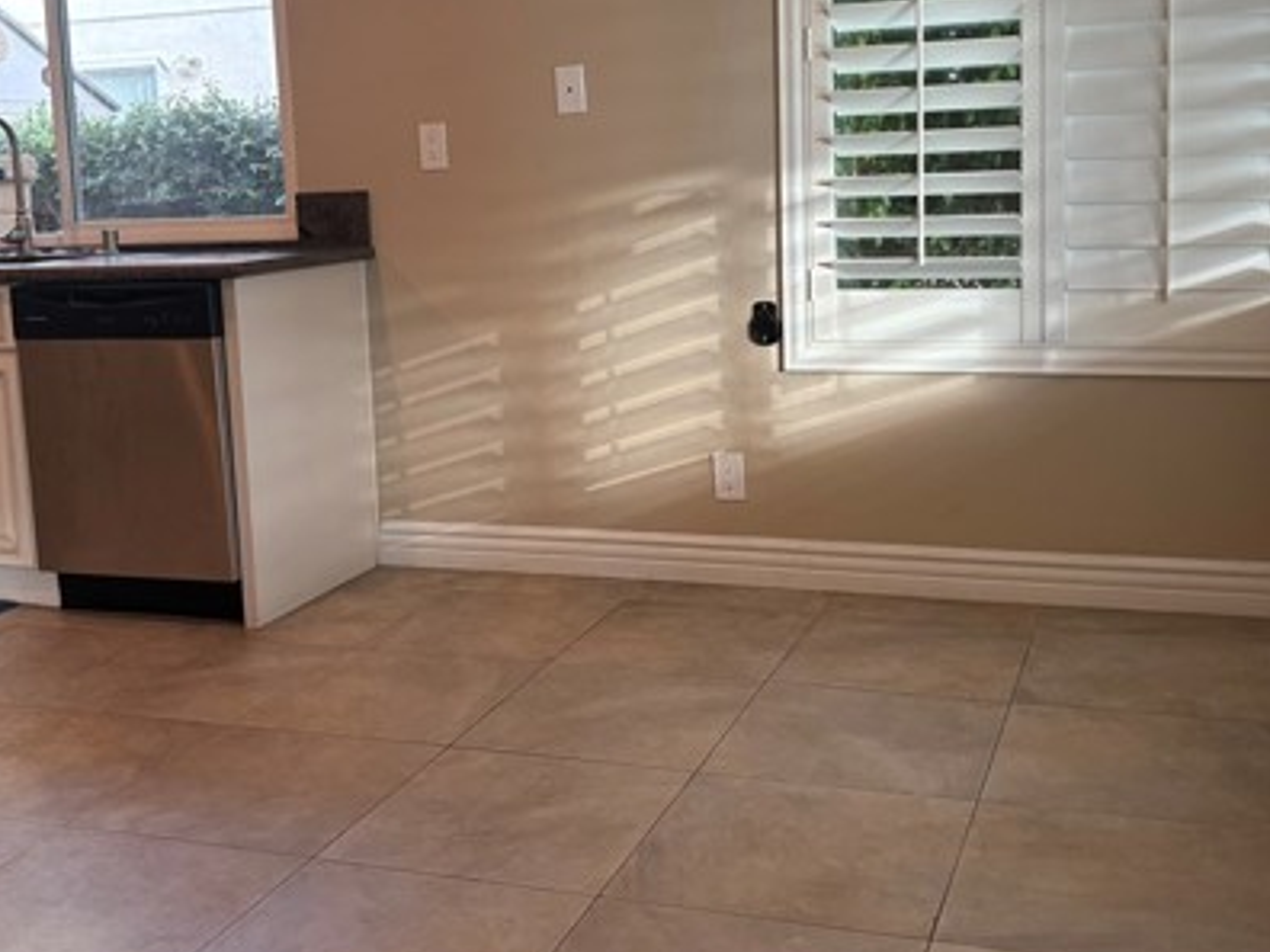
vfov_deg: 34.1
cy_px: 333
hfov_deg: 44.8
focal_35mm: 42
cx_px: 606
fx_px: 1541
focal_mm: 5.96
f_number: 1.6
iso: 100
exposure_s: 1/147
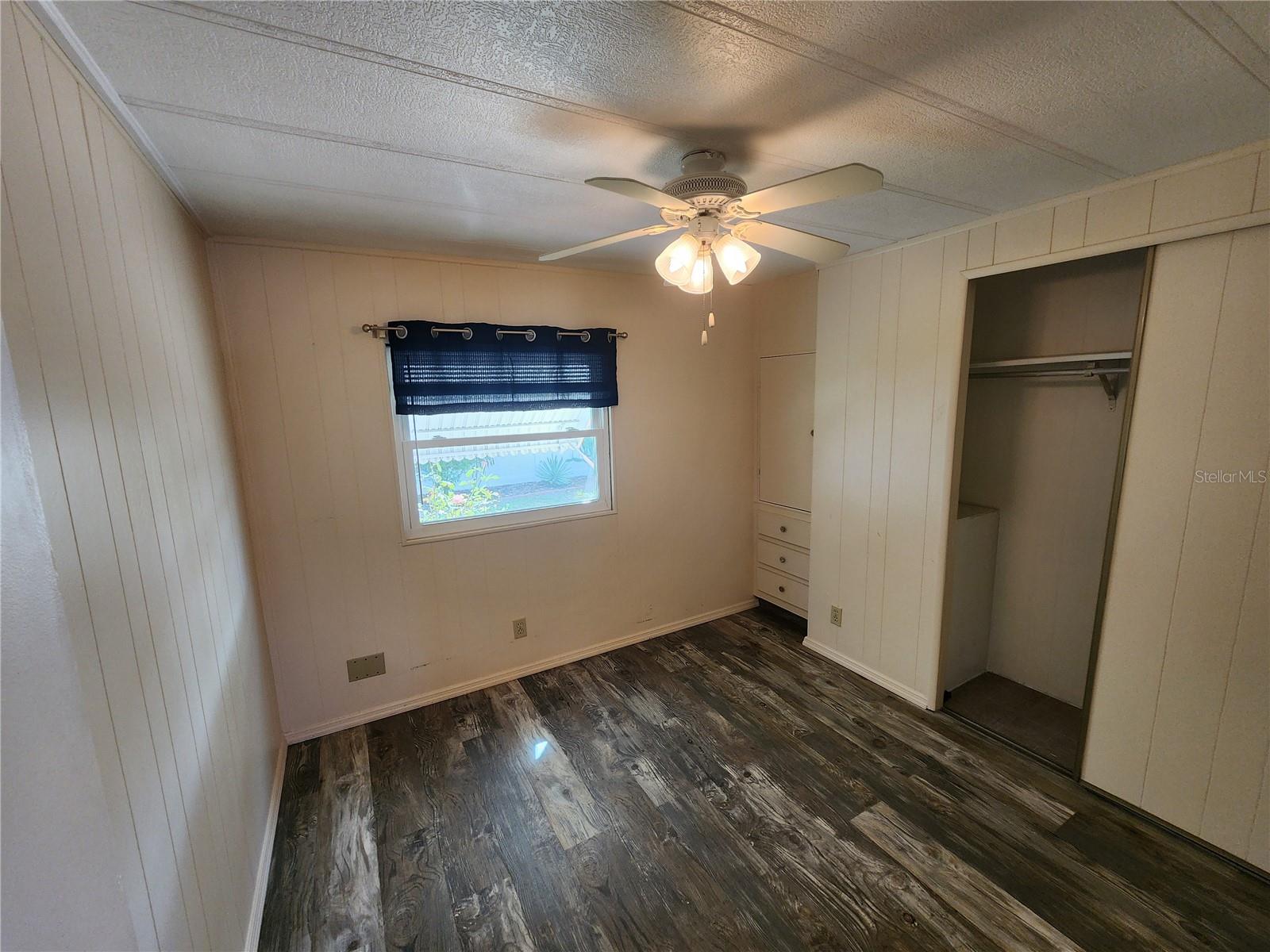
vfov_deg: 89.9
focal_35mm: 13
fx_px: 477
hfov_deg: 106.2
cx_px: 635
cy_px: 476
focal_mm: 2.2
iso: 160
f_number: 2.2
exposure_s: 1/60
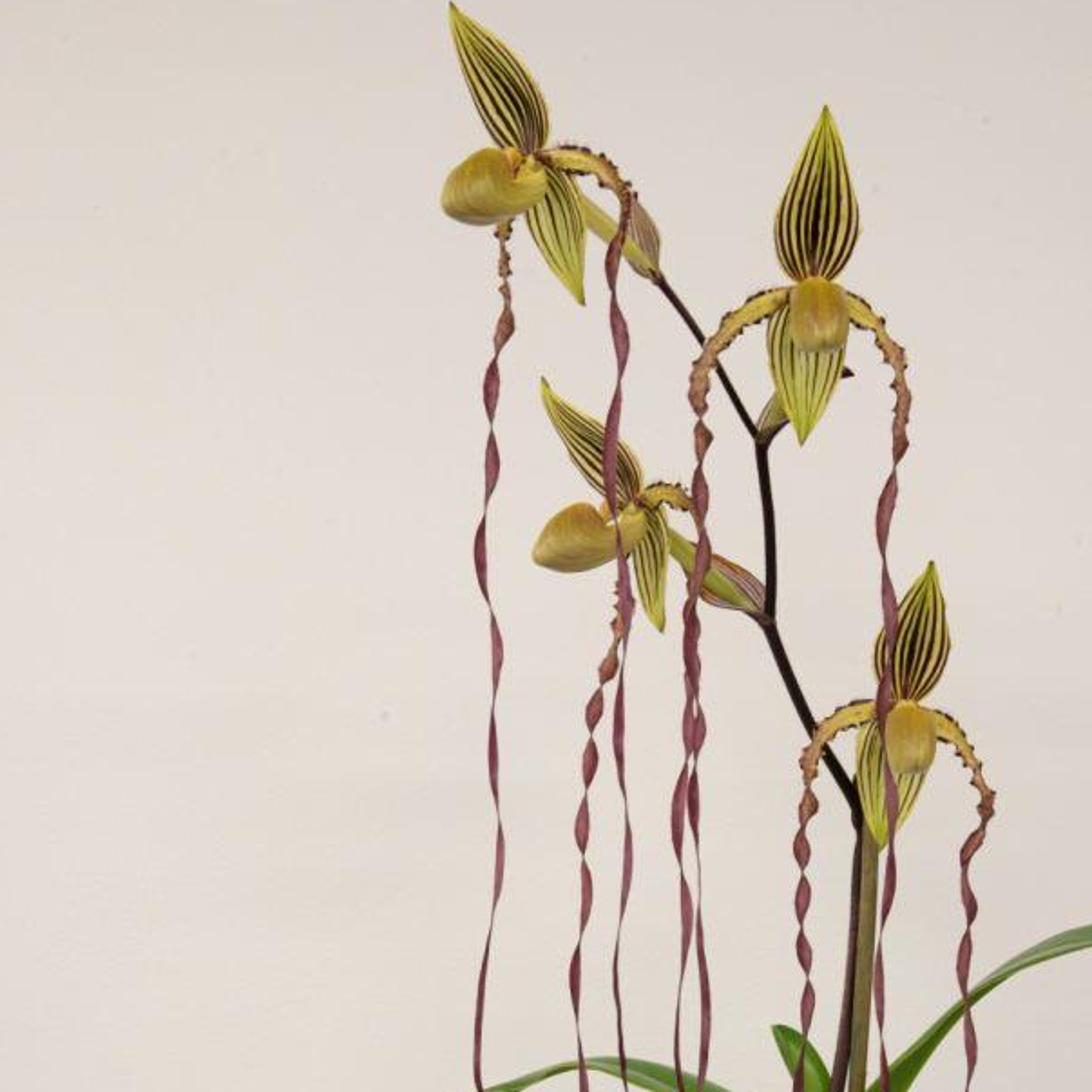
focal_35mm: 75
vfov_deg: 22.7
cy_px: 873
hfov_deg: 23.0
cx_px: 611
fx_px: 2677
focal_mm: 52
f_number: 16
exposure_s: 1/13
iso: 1000
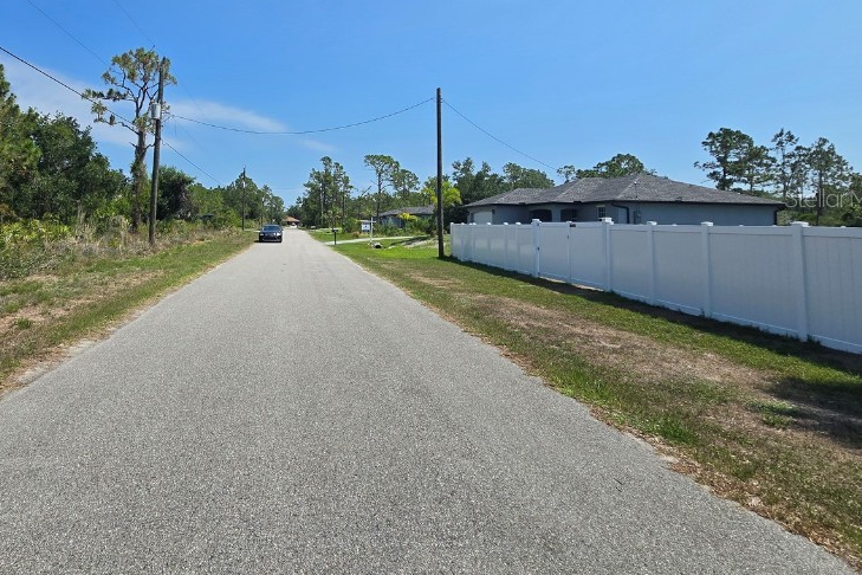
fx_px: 455
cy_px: 198
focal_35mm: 19
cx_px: 291
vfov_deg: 63.1
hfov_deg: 84.1
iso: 50
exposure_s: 1/3300
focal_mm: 2.2
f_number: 2.2
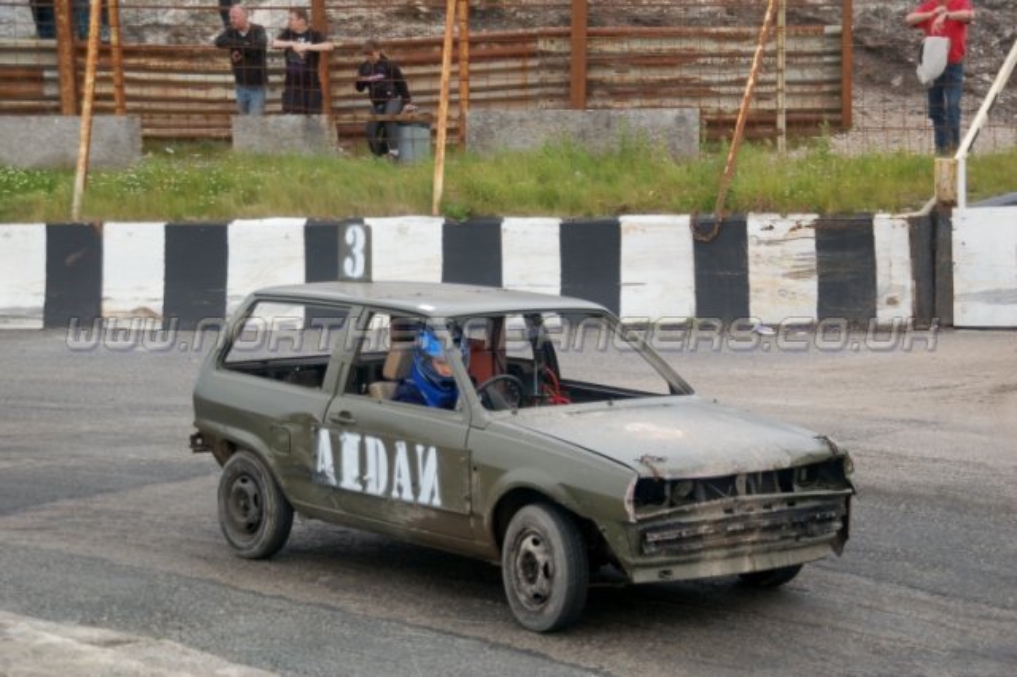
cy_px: 338
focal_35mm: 82
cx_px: 508
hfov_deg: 24.6
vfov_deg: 16.5
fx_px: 2329
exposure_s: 1/800
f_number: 5.3
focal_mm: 55
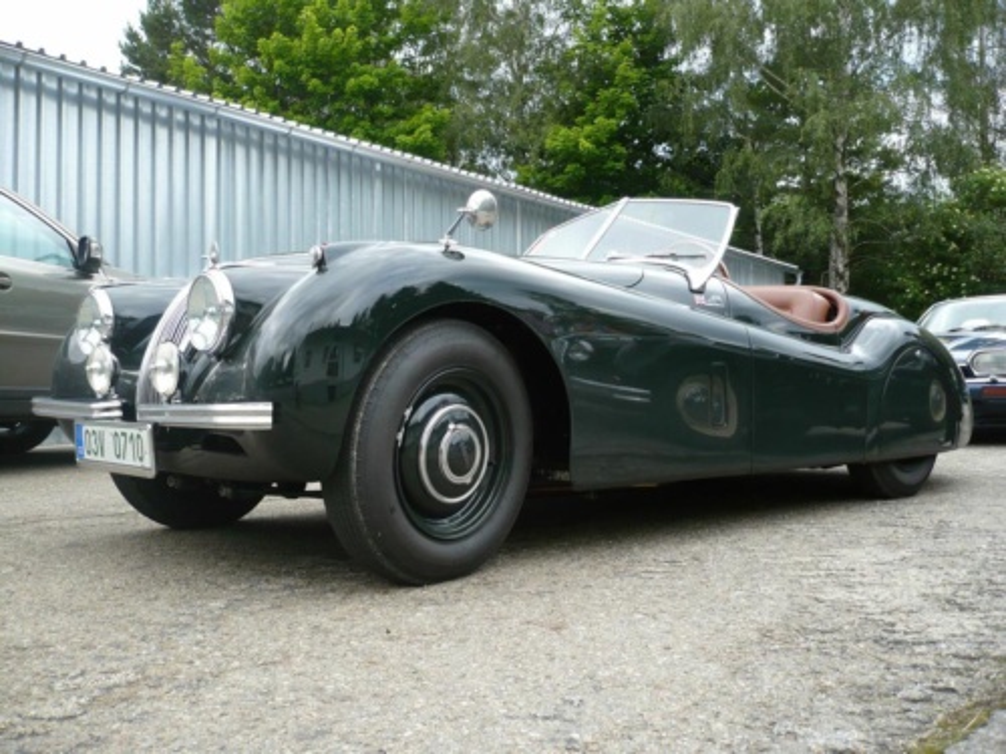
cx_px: 503
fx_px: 1017
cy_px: 377
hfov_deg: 52.6
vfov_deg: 40.7
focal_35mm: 35
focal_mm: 5.8
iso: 100
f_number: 2.8
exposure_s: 1/200
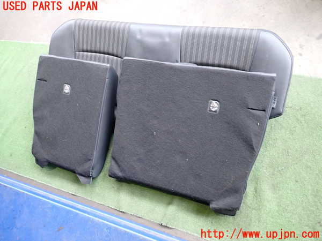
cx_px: 161
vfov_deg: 54.9
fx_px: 233
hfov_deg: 69.4
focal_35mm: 25
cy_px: 120
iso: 250
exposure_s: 1/40
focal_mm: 4.5
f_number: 2
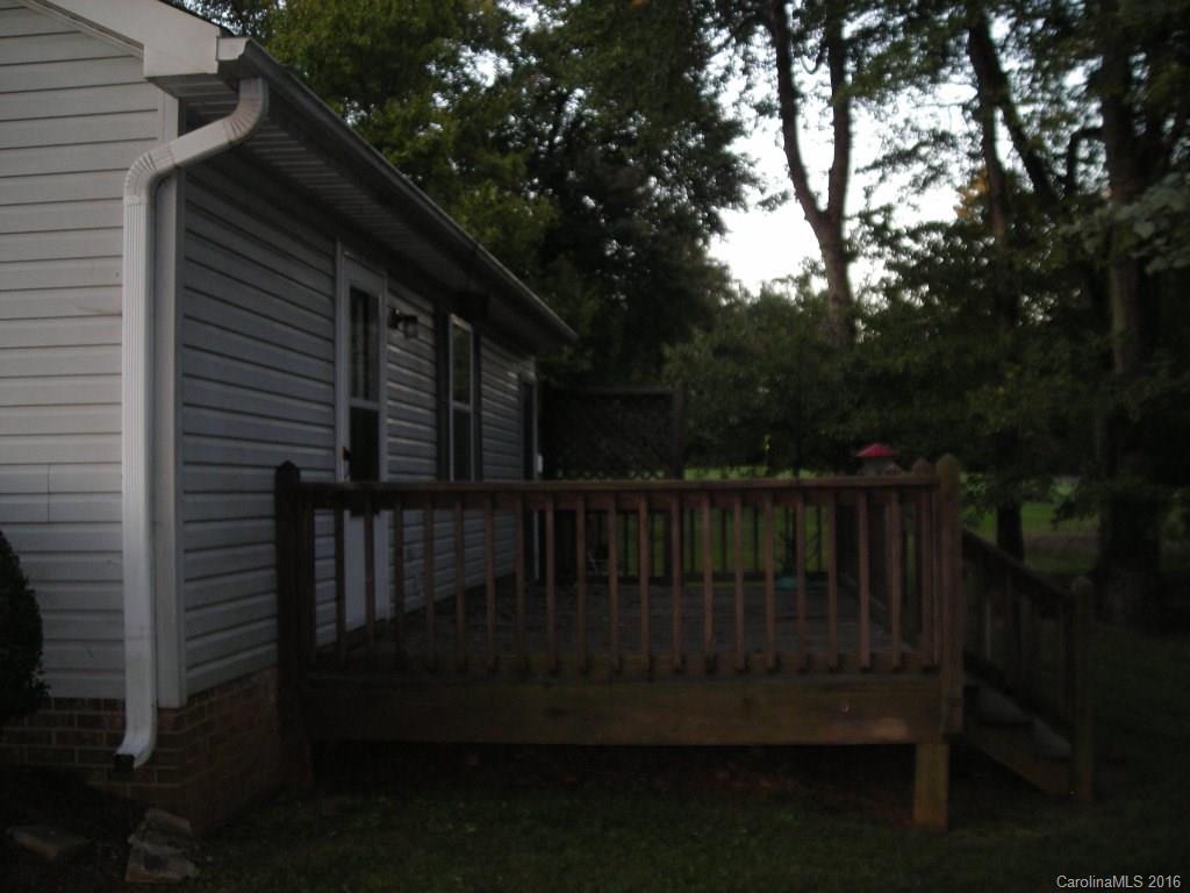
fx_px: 1306
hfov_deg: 49.0
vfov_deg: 37.7
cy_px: 446
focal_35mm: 38
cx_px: 595
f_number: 3.2
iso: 252
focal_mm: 6.3
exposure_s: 1/60
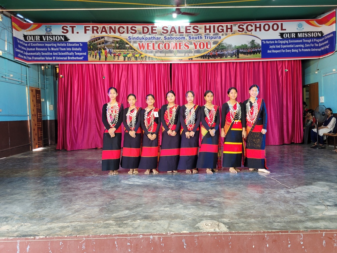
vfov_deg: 53.1
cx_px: 168
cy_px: 126
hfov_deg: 67.3
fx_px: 253
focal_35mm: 26
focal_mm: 5.4
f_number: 1.8
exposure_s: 1/100
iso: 200
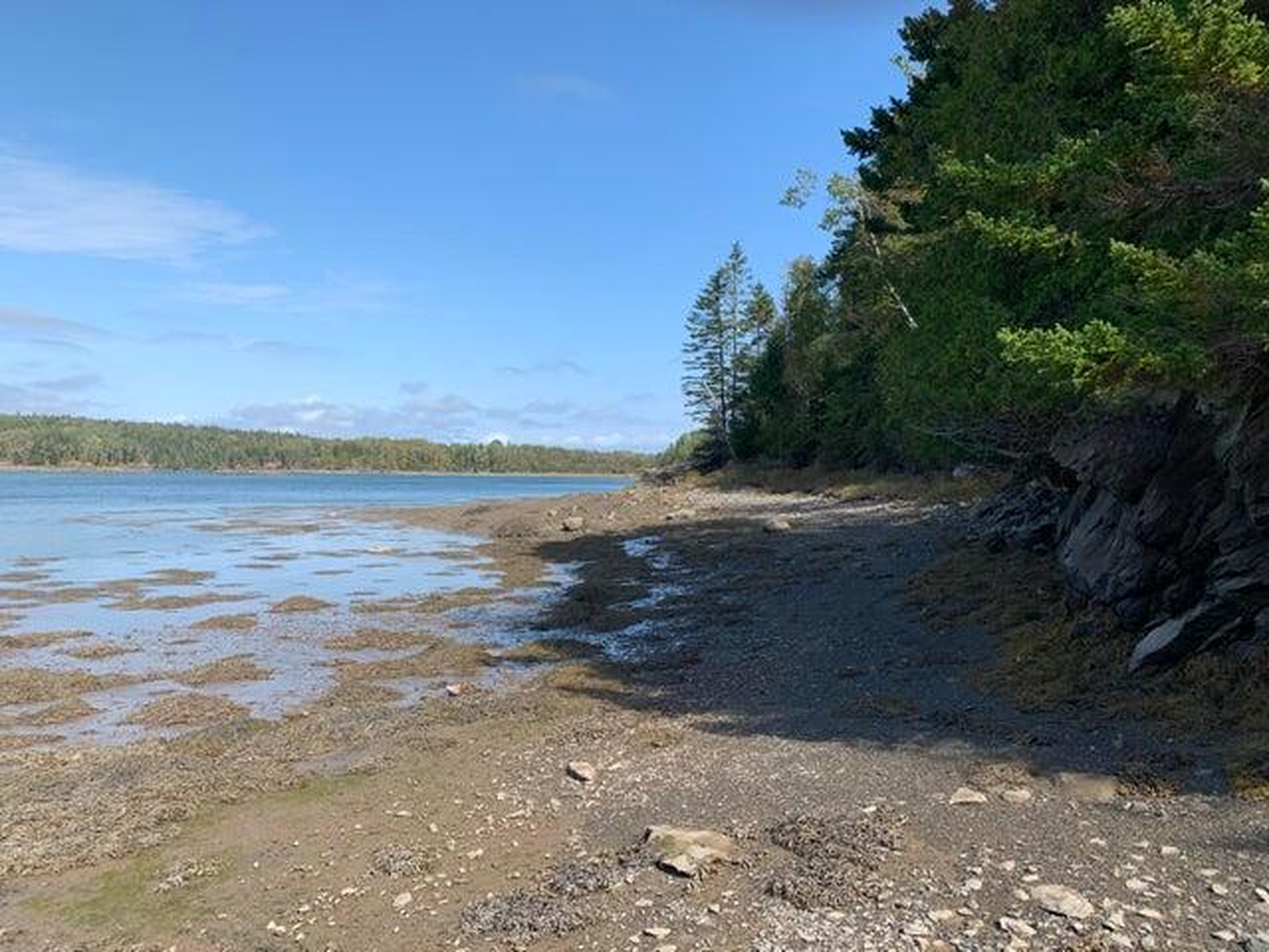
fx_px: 953
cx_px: 634
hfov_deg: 67.3
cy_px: 476
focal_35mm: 26
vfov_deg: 53.1
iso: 25
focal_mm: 4.25
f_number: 1.8
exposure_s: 1/1953
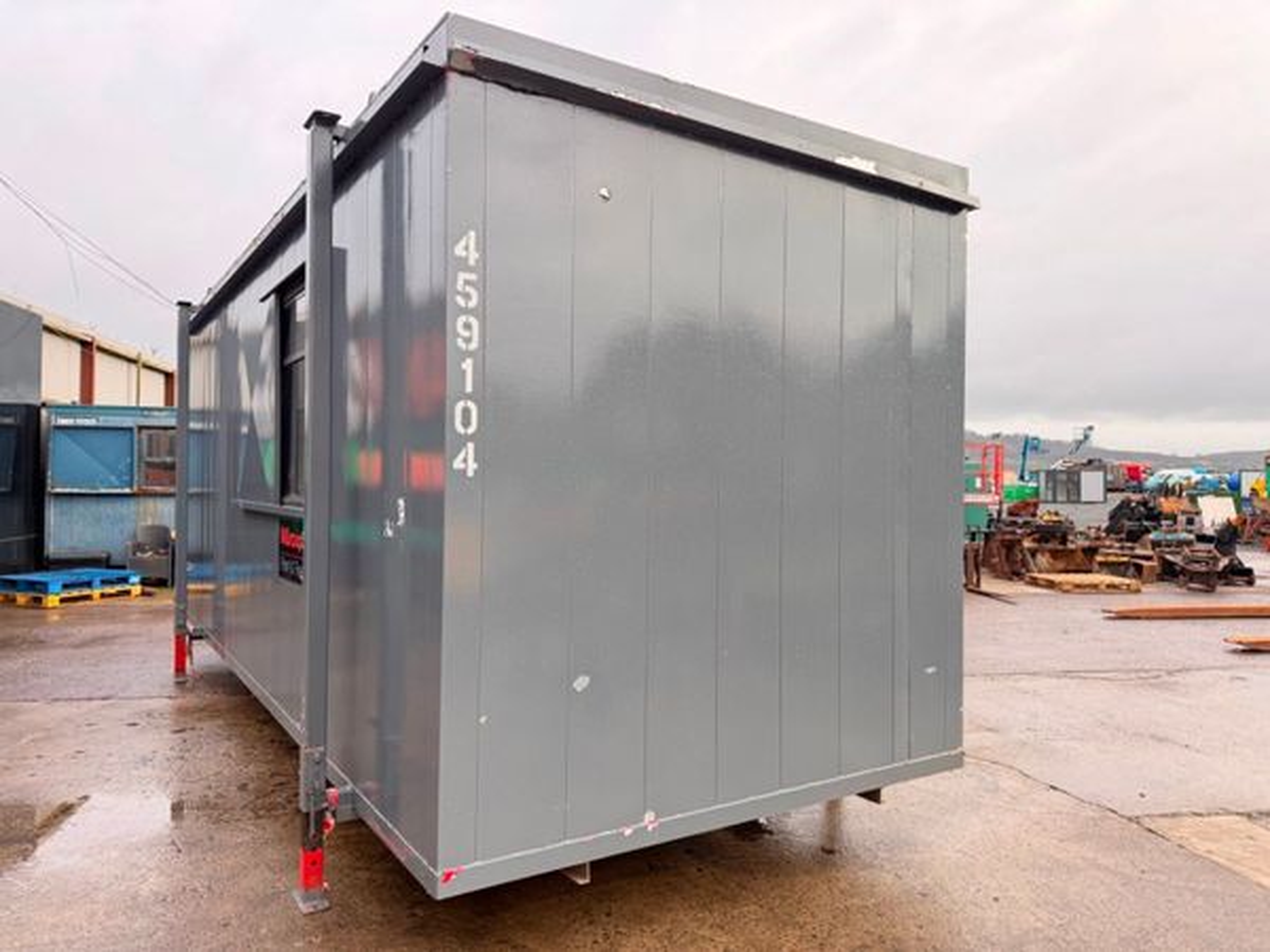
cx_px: 635
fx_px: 881
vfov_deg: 56.8
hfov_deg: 71.6
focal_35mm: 24
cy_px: 476
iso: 100
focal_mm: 6.76
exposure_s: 1/571
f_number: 1.78
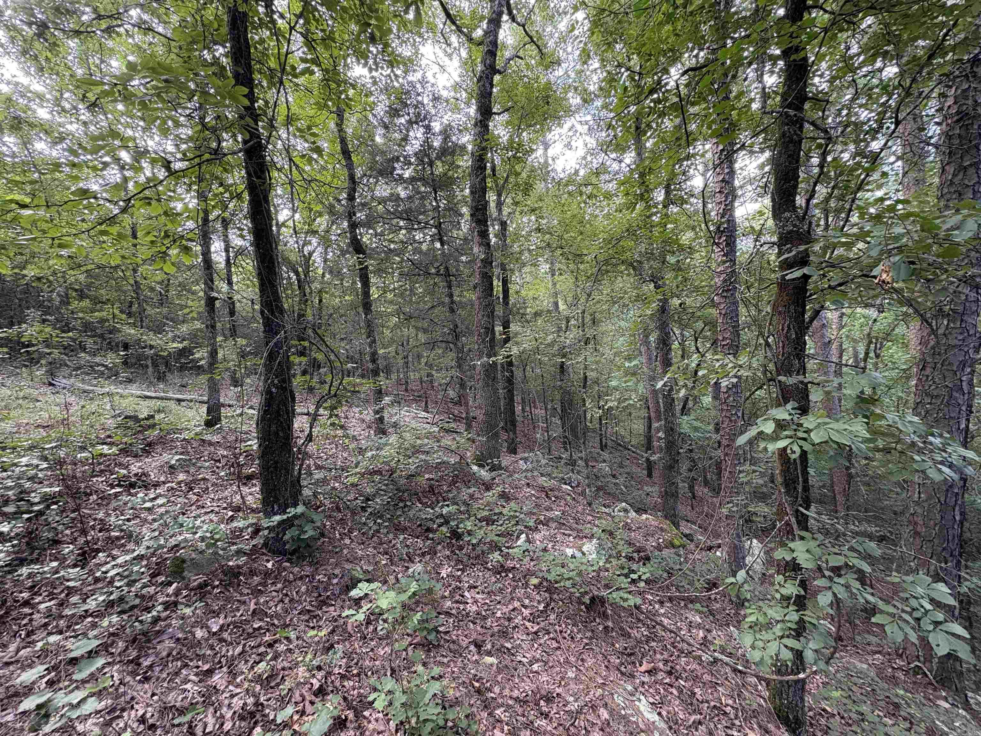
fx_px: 397
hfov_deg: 102.1
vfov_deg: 85.7
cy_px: 368
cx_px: 490
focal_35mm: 14
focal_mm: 2.22
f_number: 2.2
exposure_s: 1/68
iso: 200
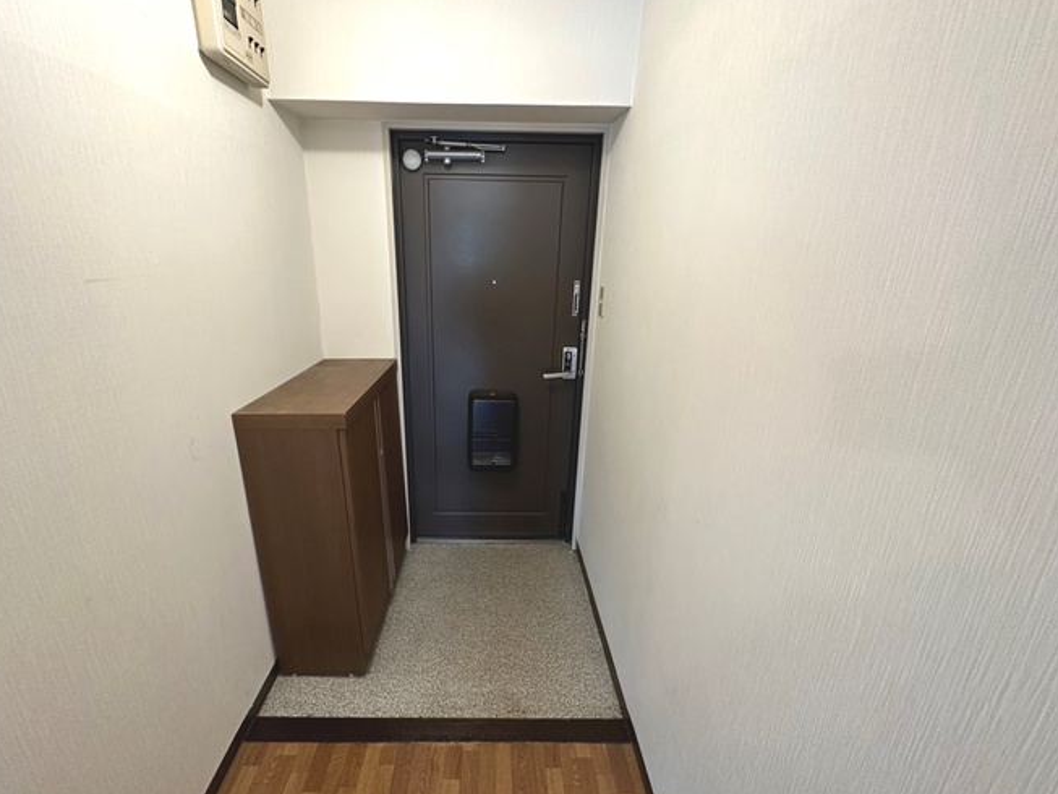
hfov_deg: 98.0
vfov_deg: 81.8
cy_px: 404
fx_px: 459
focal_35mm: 15
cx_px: 494
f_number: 2.2
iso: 400
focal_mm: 2.22
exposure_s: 1/60
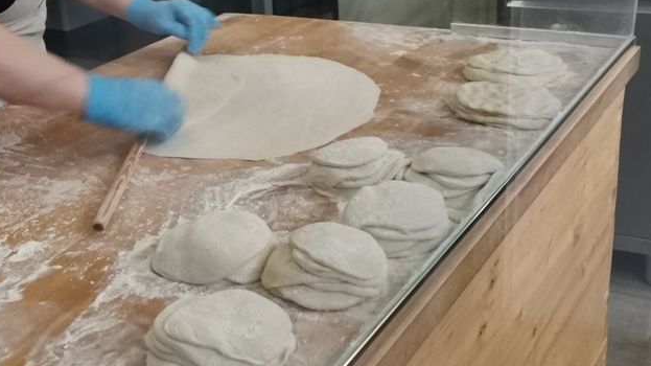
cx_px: 273
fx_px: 966
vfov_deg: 21.4
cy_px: 153
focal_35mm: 56
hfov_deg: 37.1
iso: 500
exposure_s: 1/50
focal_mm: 4.75
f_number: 1.8
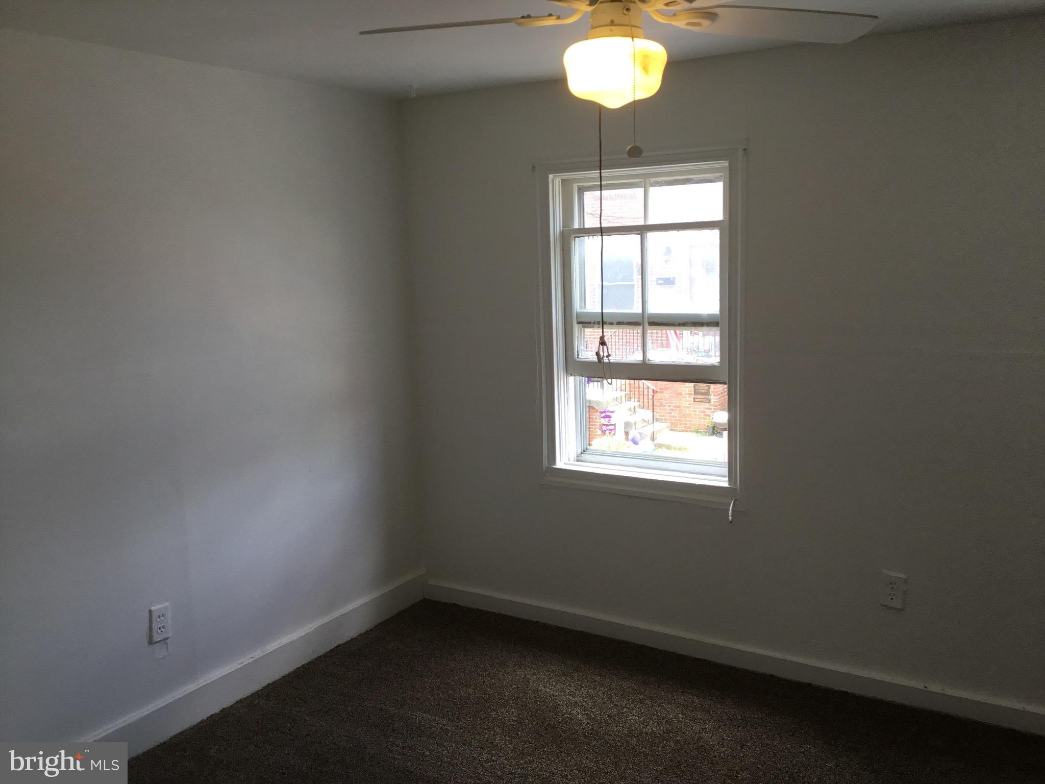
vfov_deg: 45.4
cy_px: 392
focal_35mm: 31
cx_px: 522
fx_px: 936
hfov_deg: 58.4
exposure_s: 1/120
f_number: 2.4
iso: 40
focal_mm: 3.3
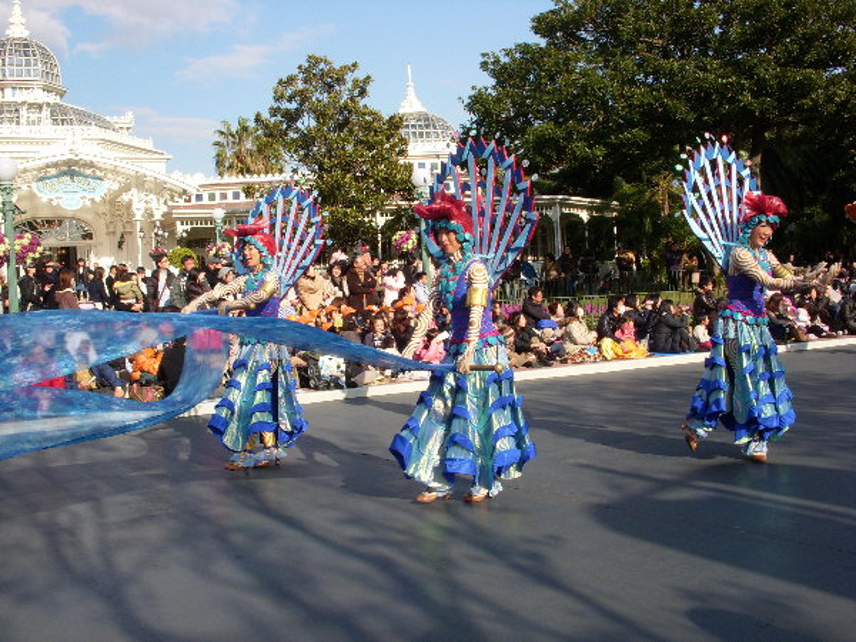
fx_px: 940
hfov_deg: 49.0
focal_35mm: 38
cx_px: 428
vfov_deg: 37.7
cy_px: 321
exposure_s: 1/250
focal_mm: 6.3
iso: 100
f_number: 6.6
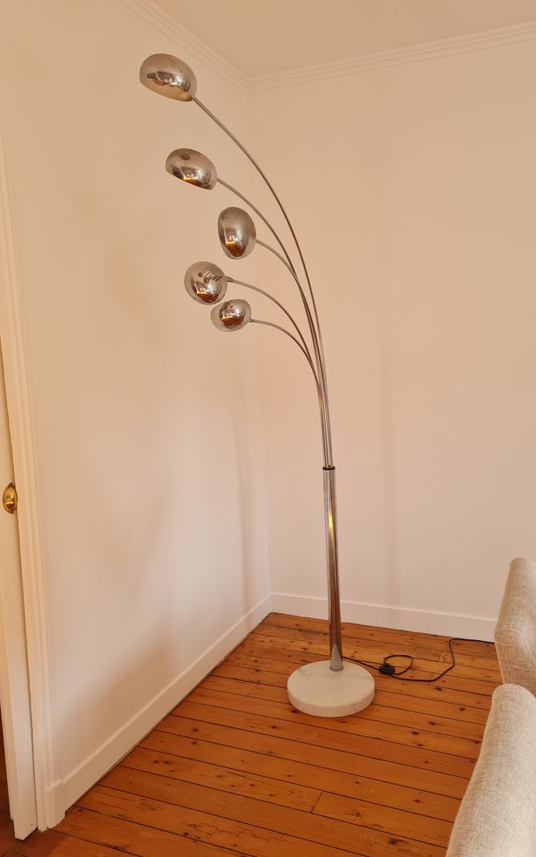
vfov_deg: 66.5
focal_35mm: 28
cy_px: 429
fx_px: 654
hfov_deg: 44.5
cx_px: 294
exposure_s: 1/100
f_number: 1.8
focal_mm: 5.4
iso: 100
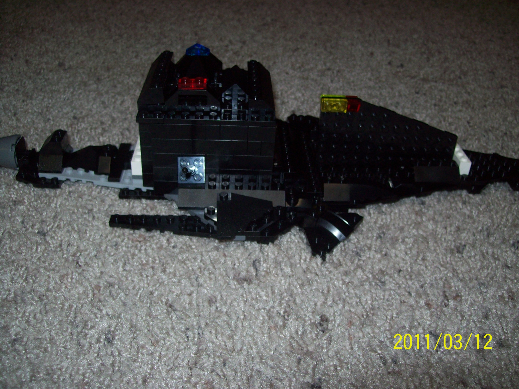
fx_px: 540
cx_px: 260
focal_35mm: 36
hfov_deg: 51.4
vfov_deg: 39.7
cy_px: 194
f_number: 2.7
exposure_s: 1/64
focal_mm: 6
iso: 80
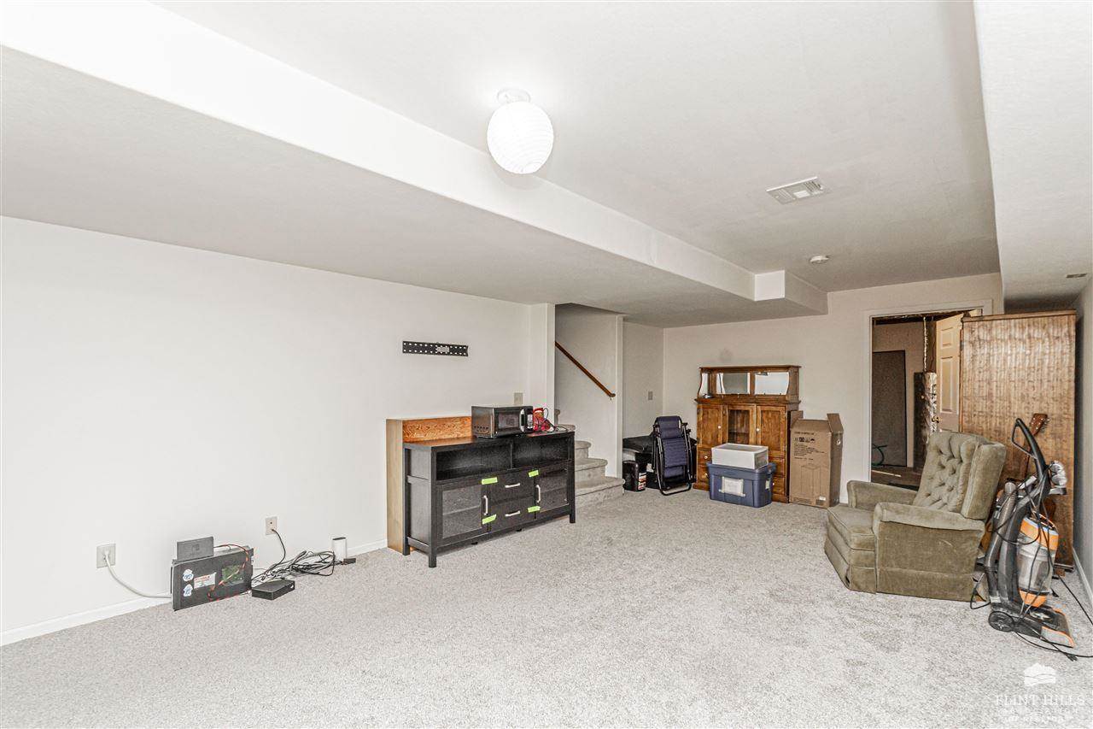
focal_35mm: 15
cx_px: 546
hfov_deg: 100.4
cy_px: 364
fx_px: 455
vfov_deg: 77.3
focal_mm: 10
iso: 320
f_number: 10
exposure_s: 1/60
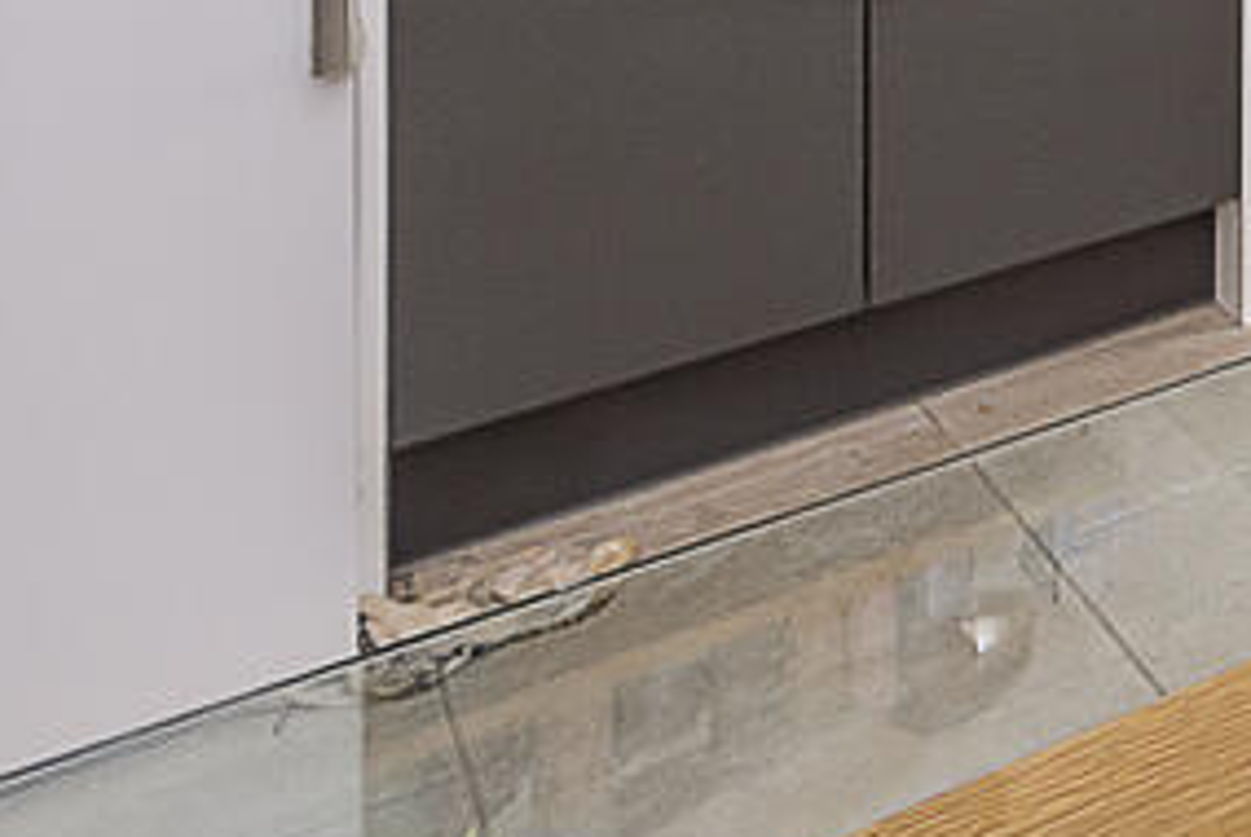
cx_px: 1965
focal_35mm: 54
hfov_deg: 25.5
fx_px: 1878
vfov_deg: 19.8
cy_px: -593
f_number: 7.1
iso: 400
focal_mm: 10
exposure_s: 1/10
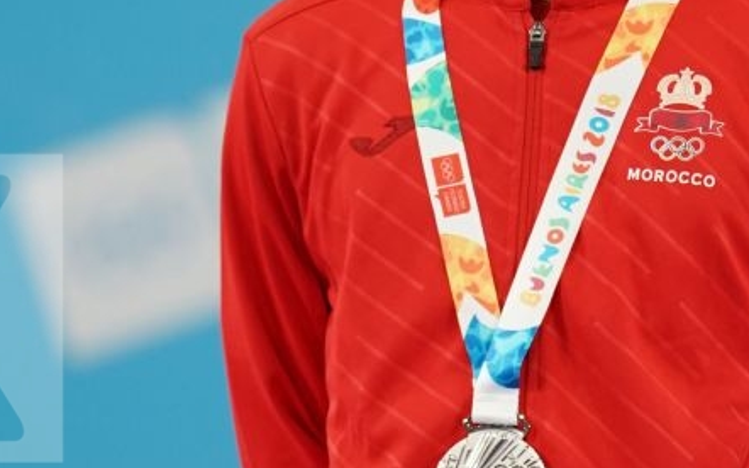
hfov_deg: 2.5
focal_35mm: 831
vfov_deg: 1.6
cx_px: 480
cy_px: 309
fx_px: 16959
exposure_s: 1/500
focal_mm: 200
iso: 800
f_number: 2.8
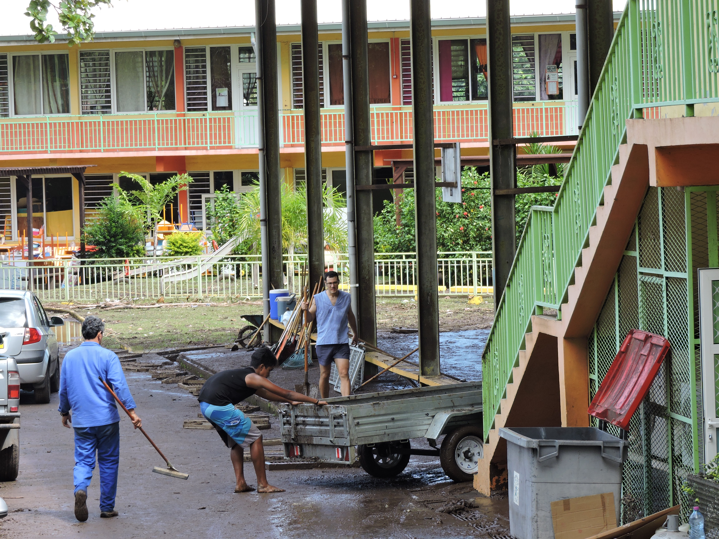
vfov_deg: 8.7
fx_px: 3531
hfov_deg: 11.6
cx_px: 360
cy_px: 270
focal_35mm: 170
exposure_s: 1/100
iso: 100
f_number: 5.2
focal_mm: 30.5
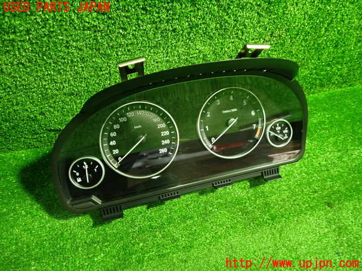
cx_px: 181
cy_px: 136
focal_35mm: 25
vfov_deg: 54.9
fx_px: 261
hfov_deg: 69.4
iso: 400
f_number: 2
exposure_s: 1/30
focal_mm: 4.5
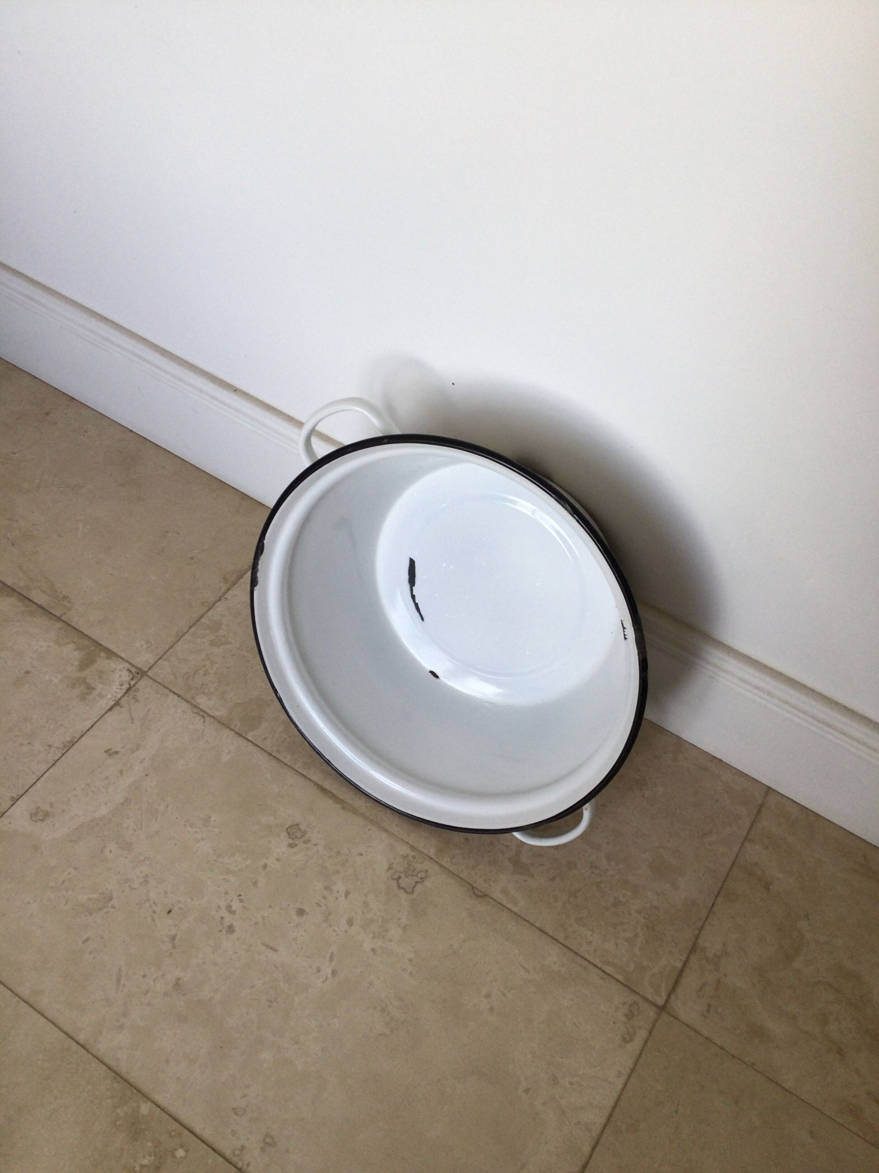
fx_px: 1050
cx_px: 440
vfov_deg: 58.4
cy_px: 586
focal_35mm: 31
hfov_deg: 45.4
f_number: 2.4
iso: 40
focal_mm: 3.3
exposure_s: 1/100
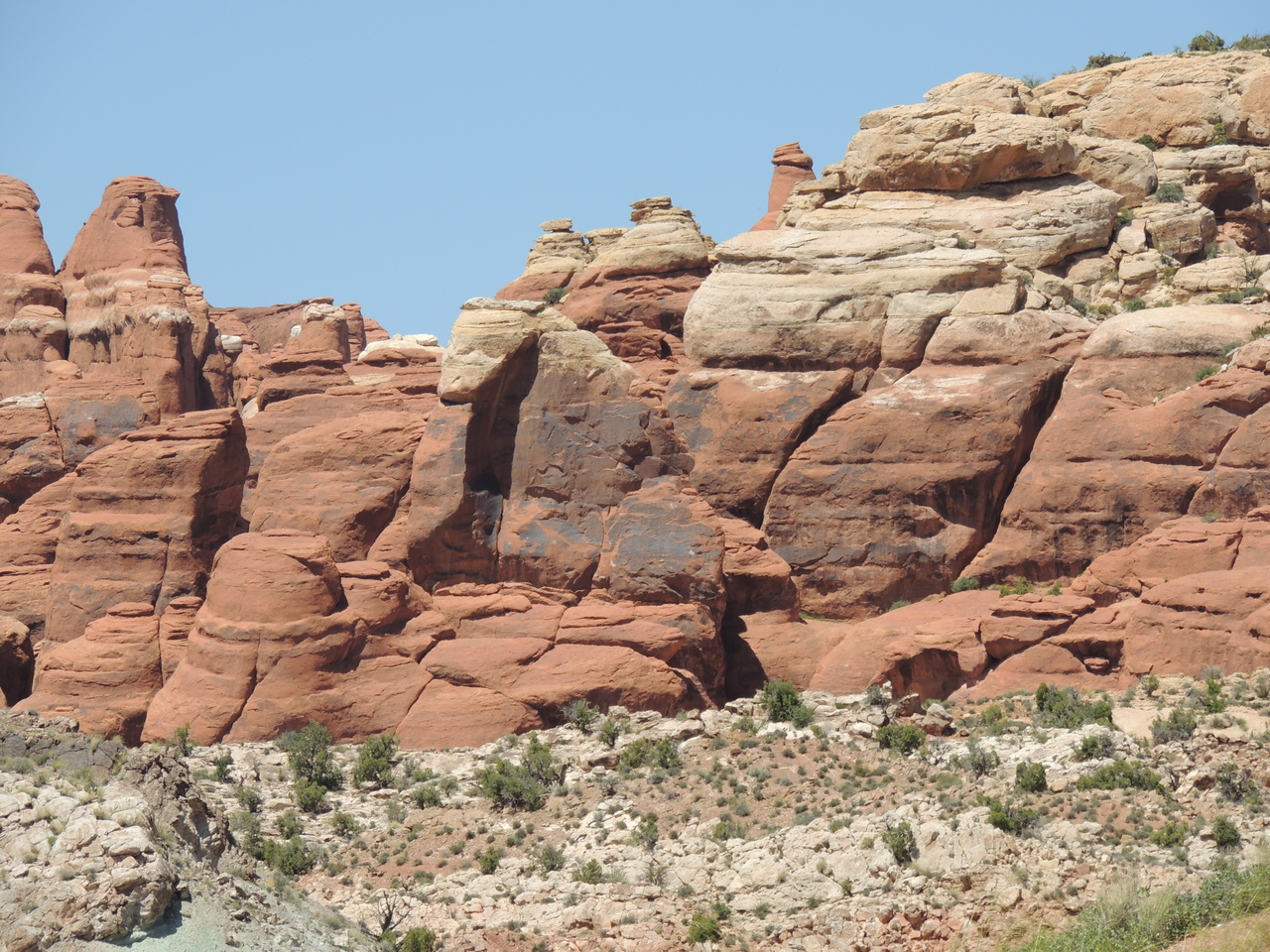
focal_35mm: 275
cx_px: 635
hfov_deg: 7.2
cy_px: 476
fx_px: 10089
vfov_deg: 5.4
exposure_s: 1/500
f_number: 4.7
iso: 100
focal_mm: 49
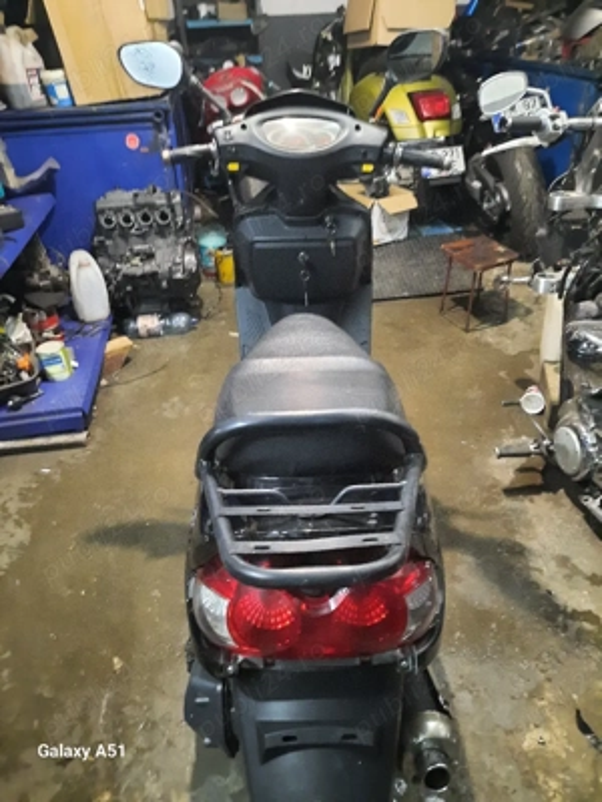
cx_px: 301
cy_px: 401
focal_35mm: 25
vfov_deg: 69.4
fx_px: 580
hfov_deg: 54.9
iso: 1250
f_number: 2
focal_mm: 4.6
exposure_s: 1/20
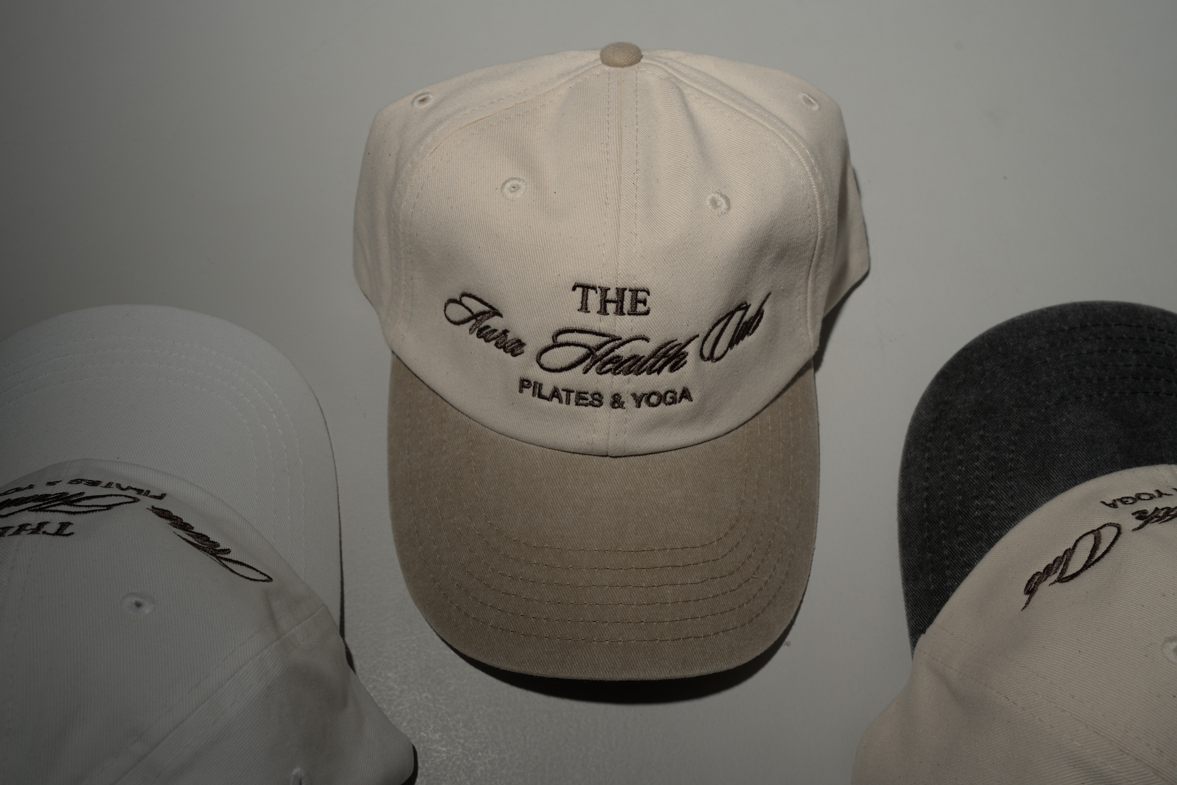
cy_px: 392
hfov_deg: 54.4
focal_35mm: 35
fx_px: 1144
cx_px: 588
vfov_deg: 37.9
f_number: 10
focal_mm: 35
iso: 125
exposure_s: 1/100
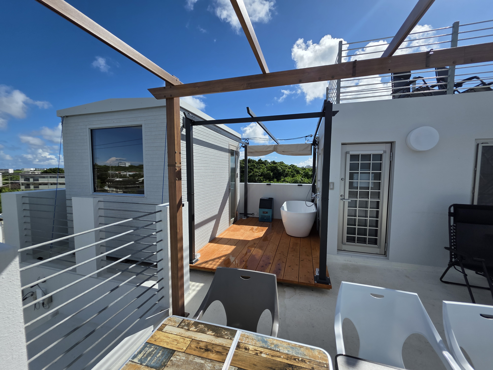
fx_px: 185
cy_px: 185
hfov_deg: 106.2
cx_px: 246
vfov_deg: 89.9
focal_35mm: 13
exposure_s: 1/3246
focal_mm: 2.2
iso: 40
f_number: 1.9
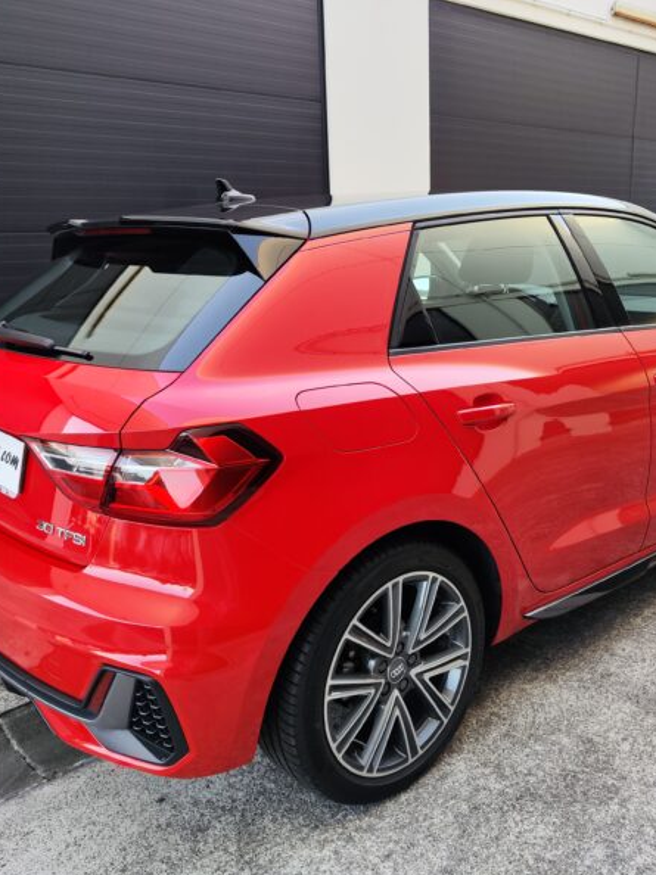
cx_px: 380
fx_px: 784
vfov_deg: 58.4
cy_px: 440
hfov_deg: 45.3
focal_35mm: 31
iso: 113
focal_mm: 7.01
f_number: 1.69
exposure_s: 1/100
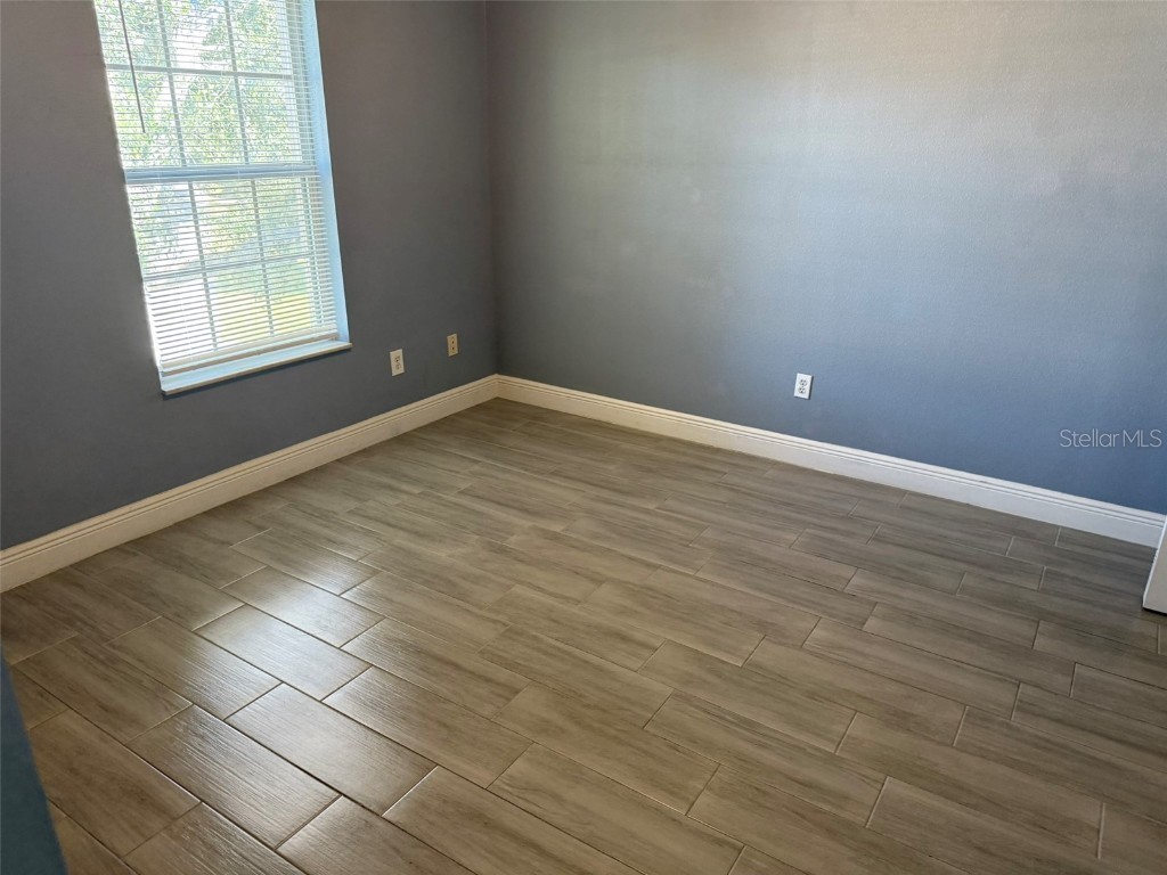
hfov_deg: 71.6
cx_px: 584
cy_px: 438
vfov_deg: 56.8
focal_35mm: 24
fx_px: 809
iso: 200
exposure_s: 1/60
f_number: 1.78
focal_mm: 6.76
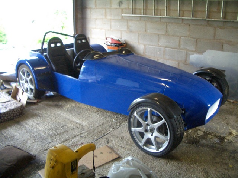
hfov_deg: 52.6
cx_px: 119
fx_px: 241
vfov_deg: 40.7
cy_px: 89
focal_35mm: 35
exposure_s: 1/40
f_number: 2.6
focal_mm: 5.8
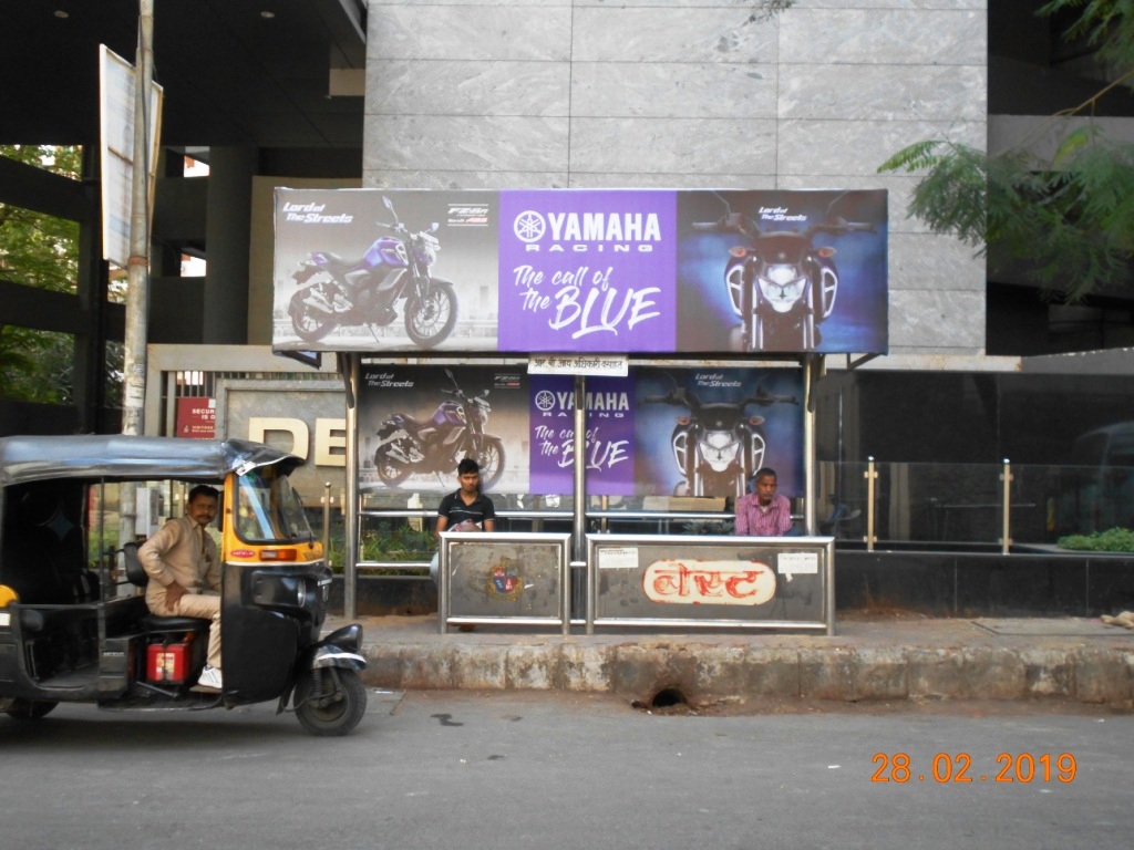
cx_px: 567
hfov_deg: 47.9
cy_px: 425
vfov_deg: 36.8
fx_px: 1278
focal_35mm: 39
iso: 280
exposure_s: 1/250
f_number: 3.9
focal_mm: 6.7
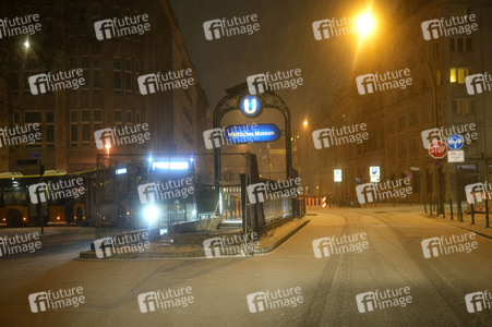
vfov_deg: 29.8
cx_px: 246
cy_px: 164
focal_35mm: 45
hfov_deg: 43.6
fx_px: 615
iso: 640
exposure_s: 1/40
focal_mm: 30
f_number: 1.4
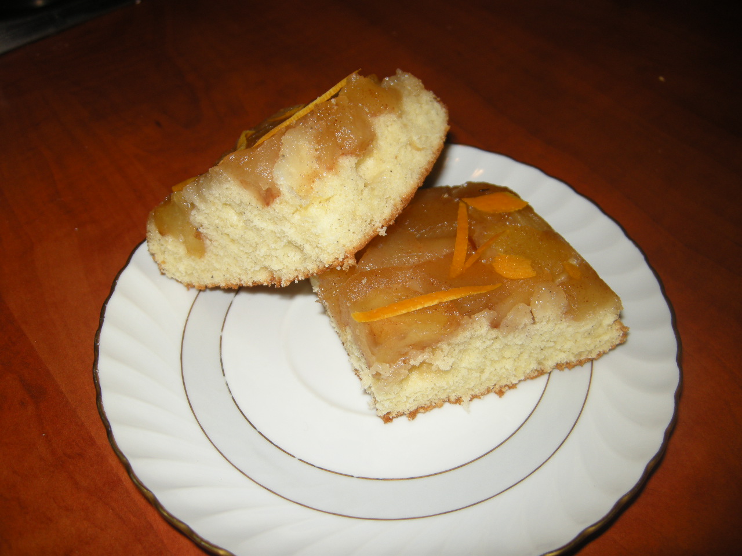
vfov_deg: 40.7
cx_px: 371
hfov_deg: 52.6
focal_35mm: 35
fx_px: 750
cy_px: 278
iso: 64
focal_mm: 7.5
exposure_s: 1/60
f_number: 2.7
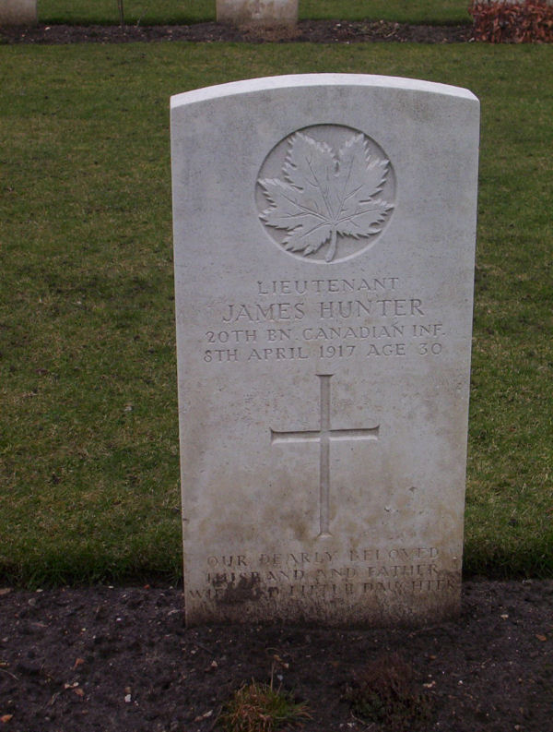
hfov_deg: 18.3
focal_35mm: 81
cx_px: 276
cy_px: 366
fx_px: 1716
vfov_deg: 24.0
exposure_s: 1/326
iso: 100
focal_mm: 10.76
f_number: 3.62
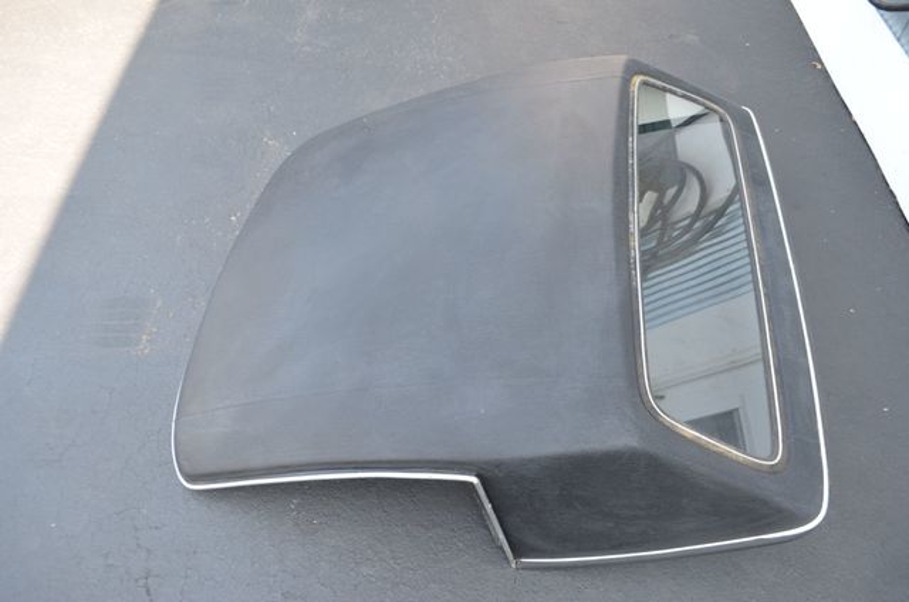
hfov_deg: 67.5
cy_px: 301
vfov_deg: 47.7
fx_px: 680
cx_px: 454
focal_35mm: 27
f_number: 5.6
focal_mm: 18
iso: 400
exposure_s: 1/125
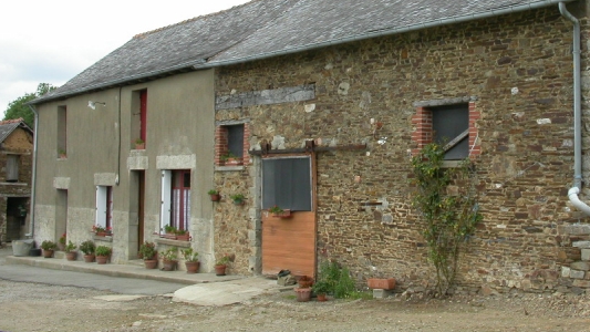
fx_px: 829
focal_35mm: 53
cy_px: 92
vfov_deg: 22.5
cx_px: 375
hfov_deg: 38.9
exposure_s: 1/242
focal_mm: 7.85
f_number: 6.7
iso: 100
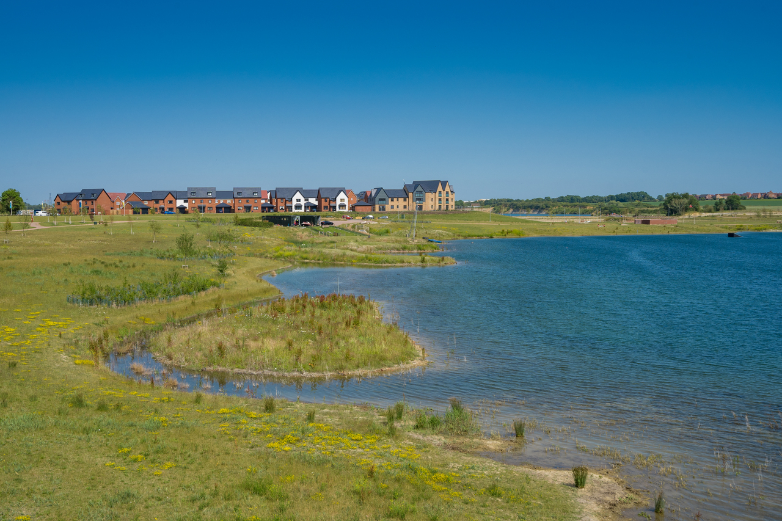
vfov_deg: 37.8
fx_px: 760
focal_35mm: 35
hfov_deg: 54.4
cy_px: 260
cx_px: 391
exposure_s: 1/320
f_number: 11
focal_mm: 35
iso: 200
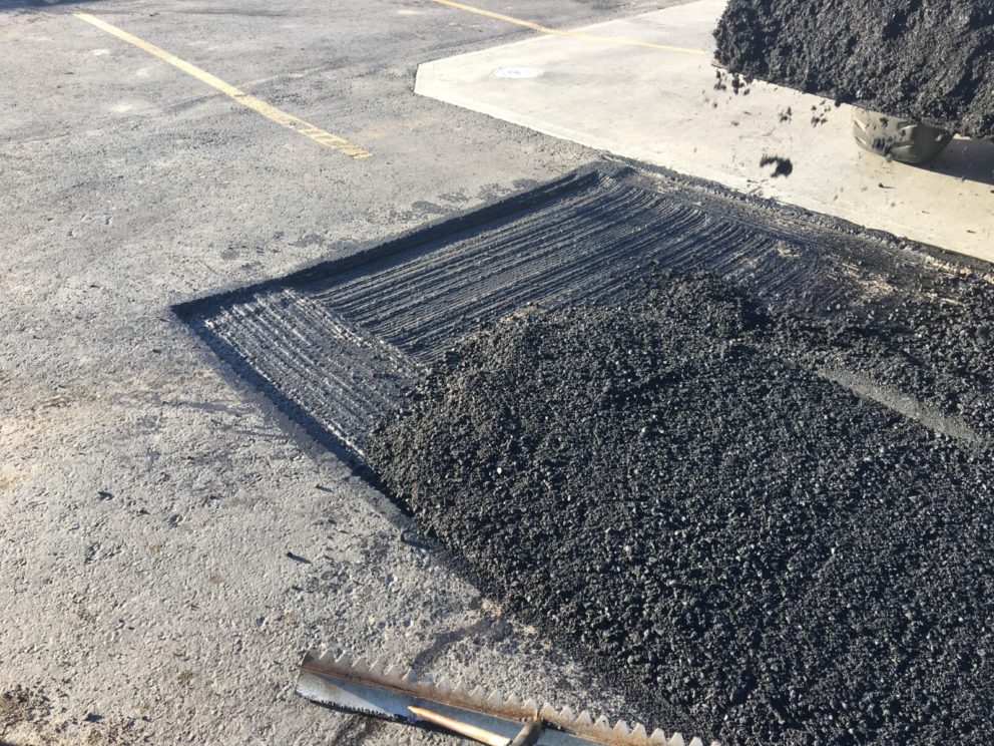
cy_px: 373
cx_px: 497
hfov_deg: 61.7
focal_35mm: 29
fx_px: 833
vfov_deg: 48.2
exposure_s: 1/170
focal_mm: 4.15
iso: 25
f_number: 2.2
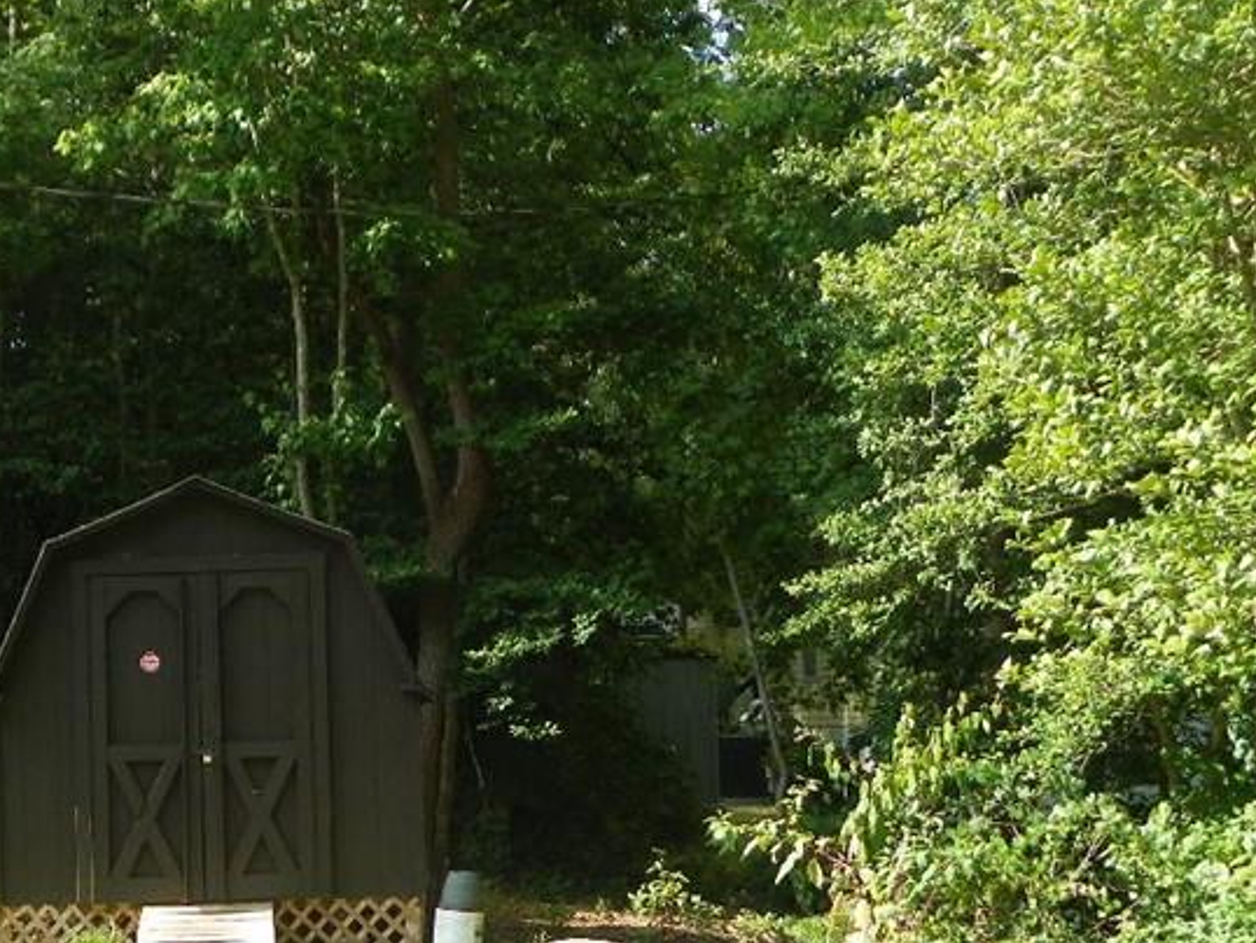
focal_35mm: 59
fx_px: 2142
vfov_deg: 24.6
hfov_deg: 31.5
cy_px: 684
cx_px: 177
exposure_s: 1/160
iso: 64
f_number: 2.8
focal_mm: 5.5
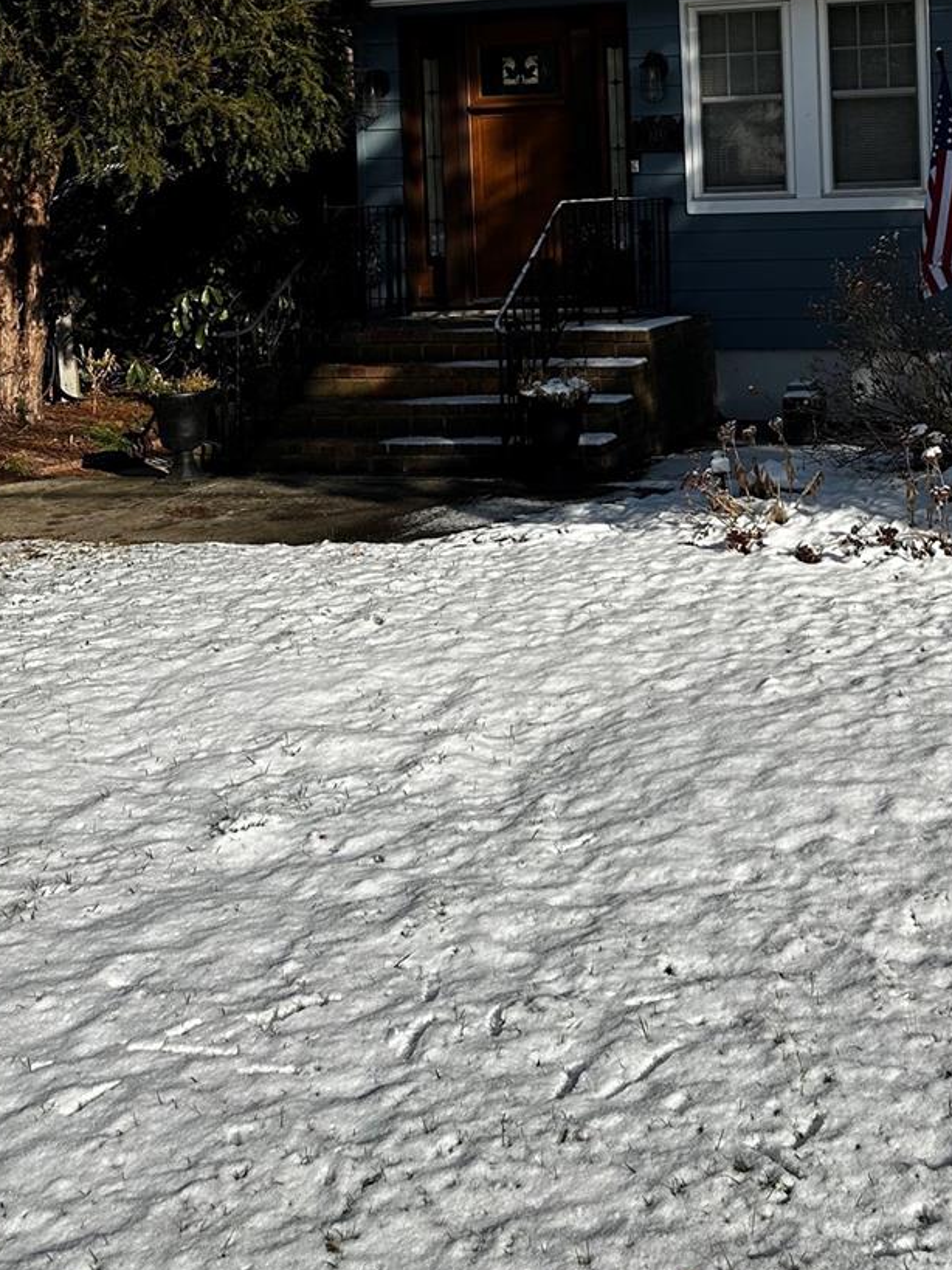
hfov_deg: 31.1
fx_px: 1651
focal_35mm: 45
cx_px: 800
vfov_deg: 40.1
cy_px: 223
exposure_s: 1/6623
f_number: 1.78
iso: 80
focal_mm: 6.86
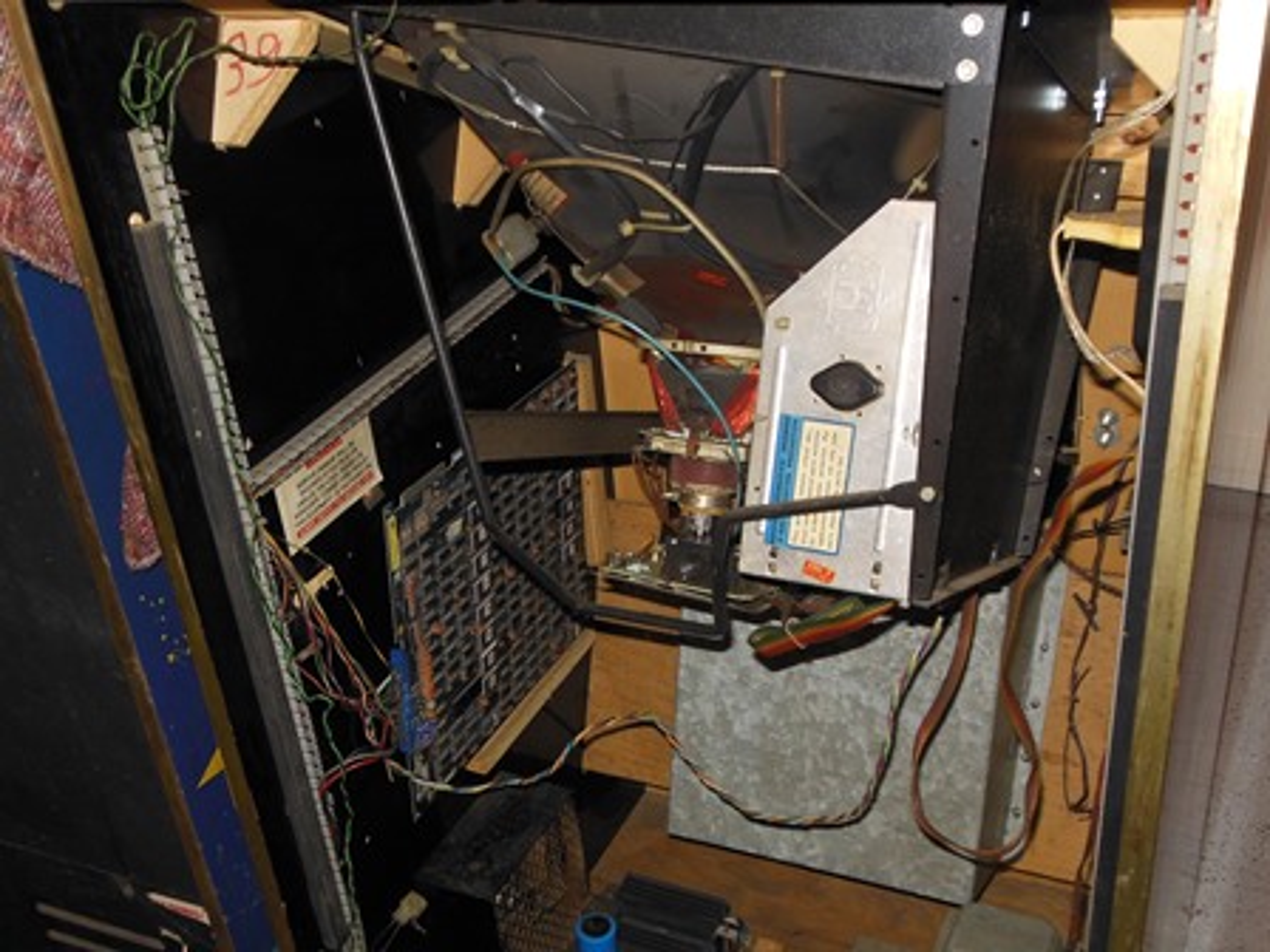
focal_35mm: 33
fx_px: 1211
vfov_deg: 42.9
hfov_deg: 55.4
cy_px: 476
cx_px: 635
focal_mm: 6
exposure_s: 1/30
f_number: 3.5
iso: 200
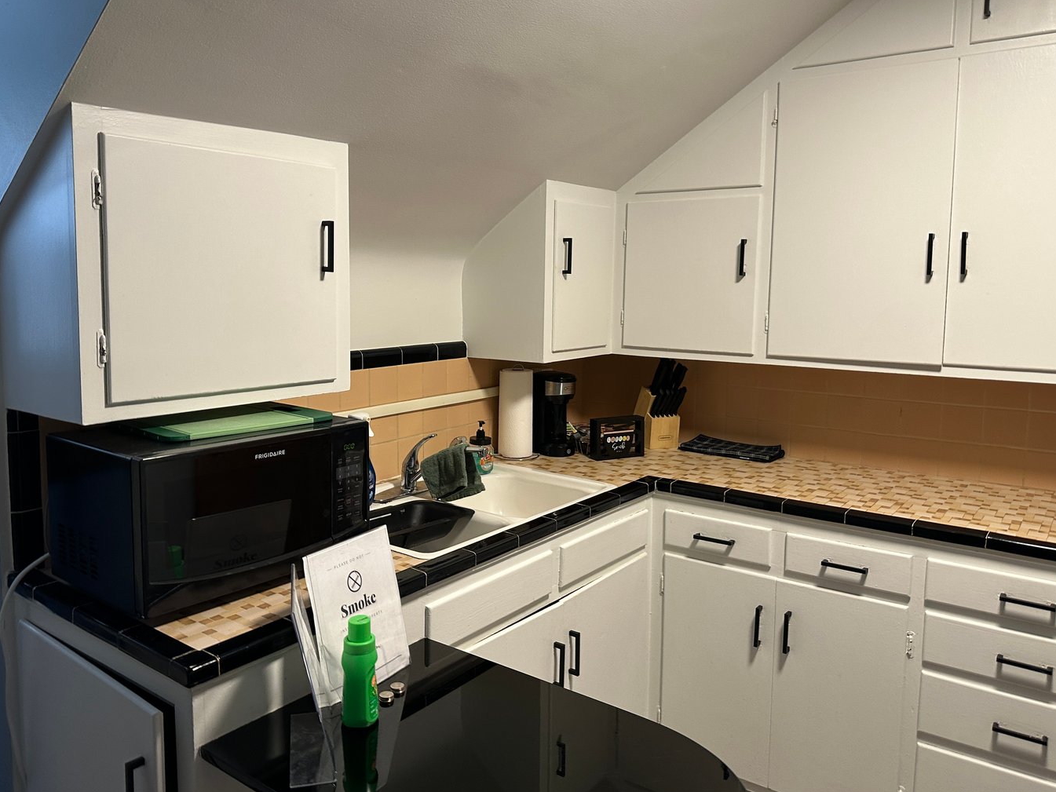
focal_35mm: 27
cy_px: 367
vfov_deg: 51.3
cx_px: 504
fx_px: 824
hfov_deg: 65.3
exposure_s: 1/60
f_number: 1.78
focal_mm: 6.86
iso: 160
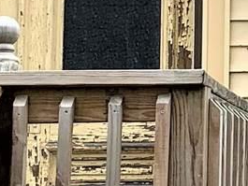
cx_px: 489
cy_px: 61
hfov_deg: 9.3
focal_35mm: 201
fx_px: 1441
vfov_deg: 7.4
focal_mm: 4.25
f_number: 1.8
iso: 25
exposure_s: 1/1748
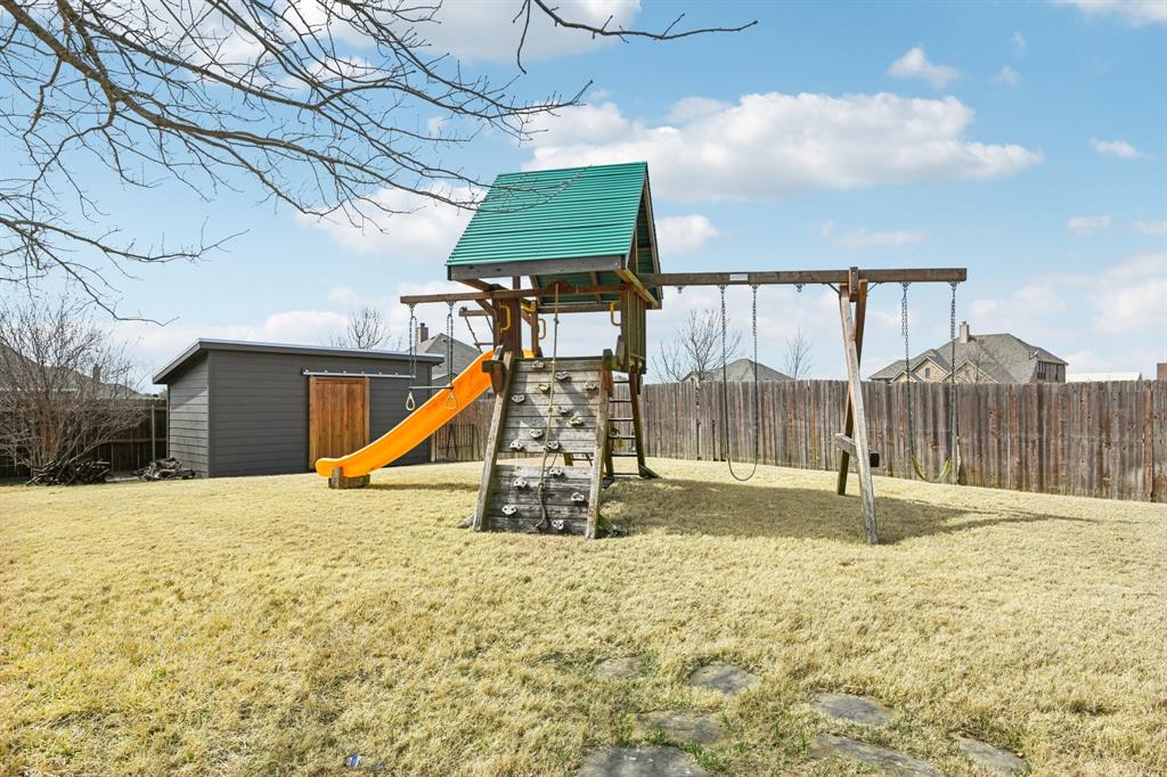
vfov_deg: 61.9
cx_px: 584
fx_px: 648
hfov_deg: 84.0
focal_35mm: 20
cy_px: 388
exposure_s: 1/2000
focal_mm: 20
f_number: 8
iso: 400
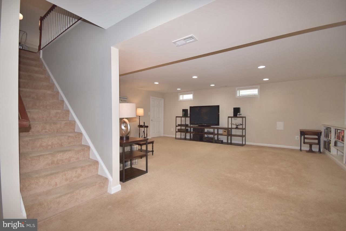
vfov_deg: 77.4
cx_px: 173
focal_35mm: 15
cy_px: 116
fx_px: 144
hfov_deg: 100.4
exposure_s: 1/60
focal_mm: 10
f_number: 5.6
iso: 400
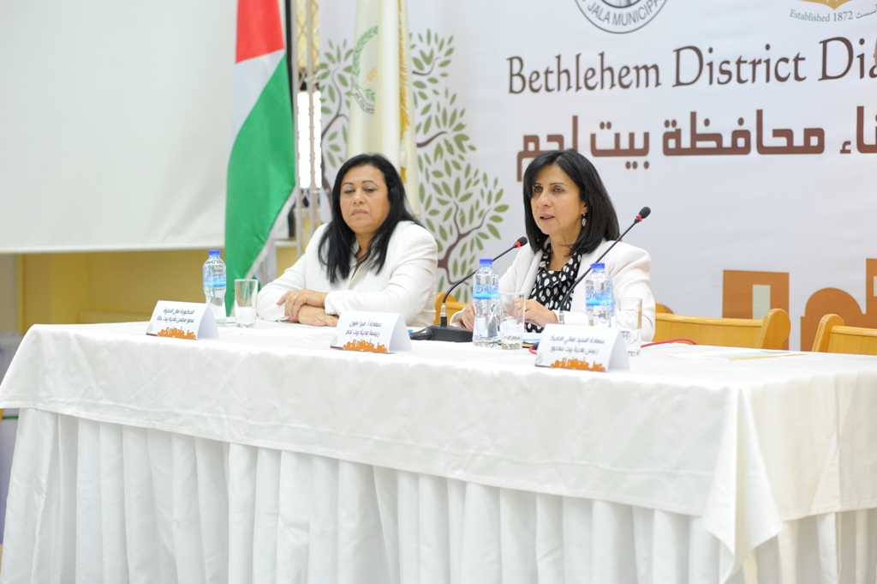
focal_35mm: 85
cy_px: 292
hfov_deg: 23.9
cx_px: 438
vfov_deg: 16.0
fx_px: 2069
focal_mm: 85
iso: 1600
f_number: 3.2
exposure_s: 1/125
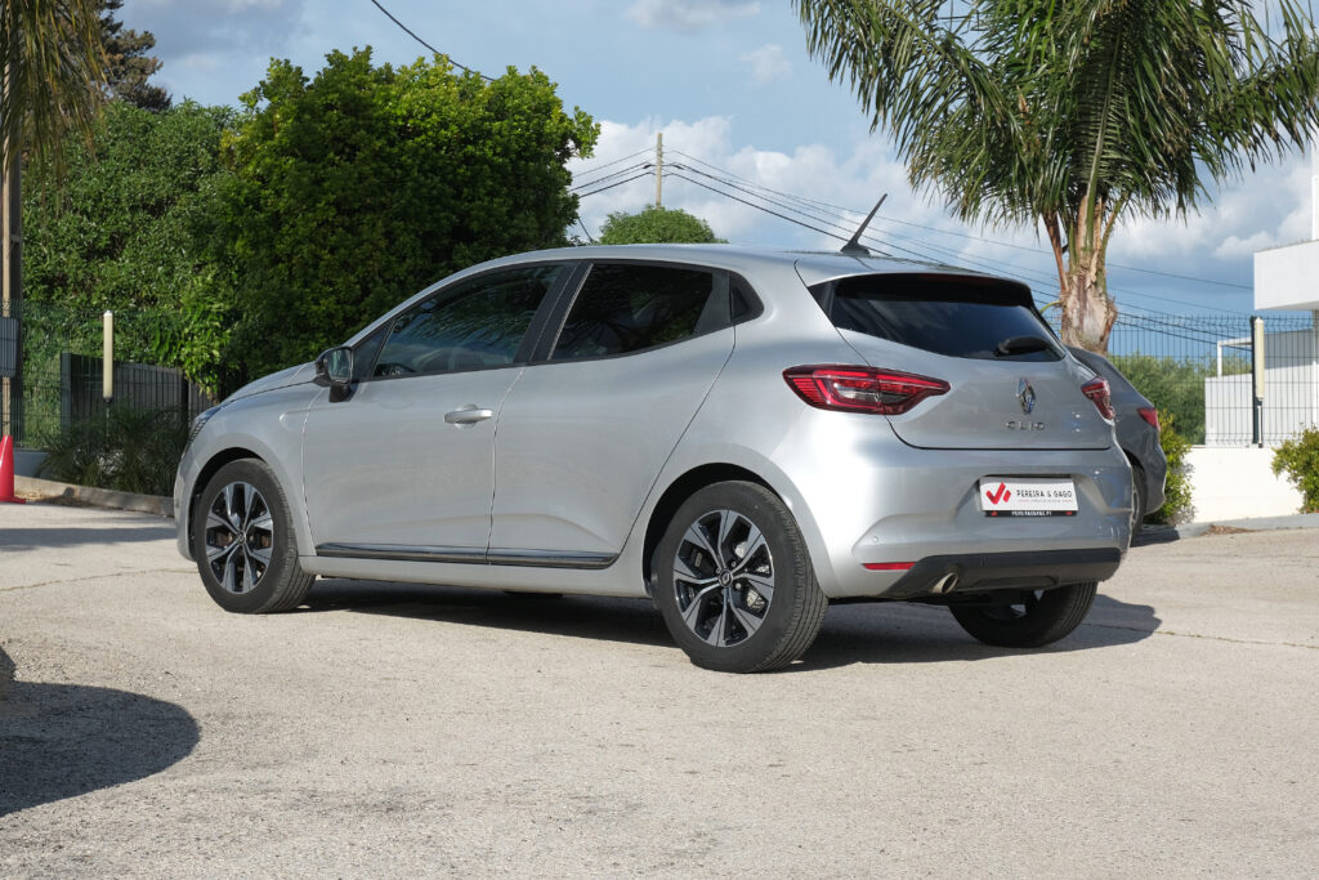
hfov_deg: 29.7
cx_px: 660
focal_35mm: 68
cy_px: 440
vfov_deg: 20.0
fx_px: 2492
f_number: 9
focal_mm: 45
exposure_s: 1/320
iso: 160
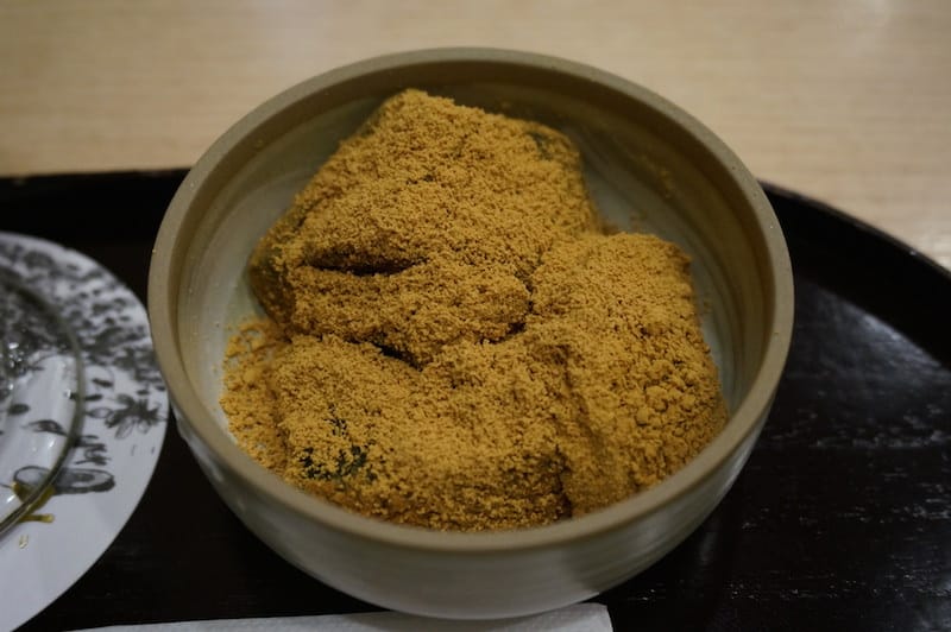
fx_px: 1029
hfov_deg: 49.6
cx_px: 476
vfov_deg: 34.2
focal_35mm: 39
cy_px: 316
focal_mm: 26
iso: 1250
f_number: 4.5
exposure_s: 1/60
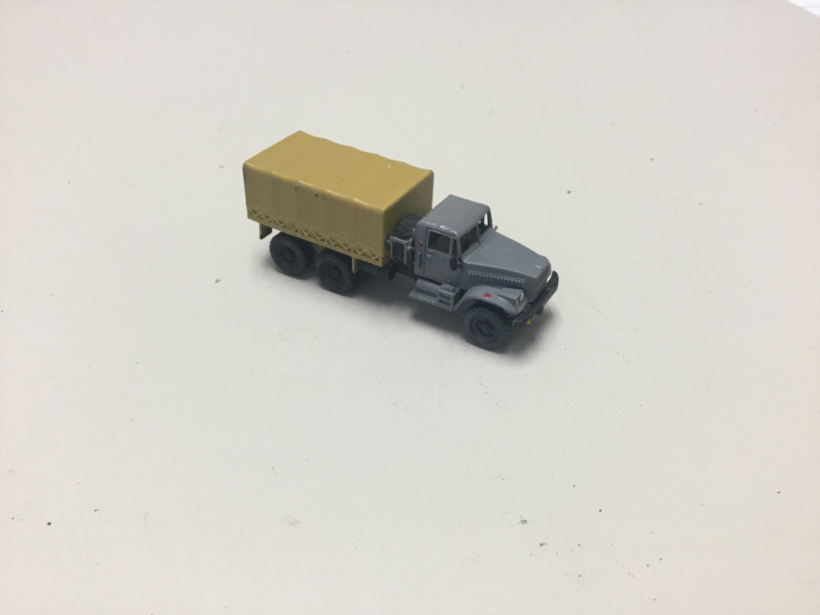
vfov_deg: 45.4
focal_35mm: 31
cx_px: 410
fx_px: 734
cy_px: 308
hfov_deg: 58.4
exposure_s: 1/30
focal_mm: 3.3
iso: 50
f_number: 2.4
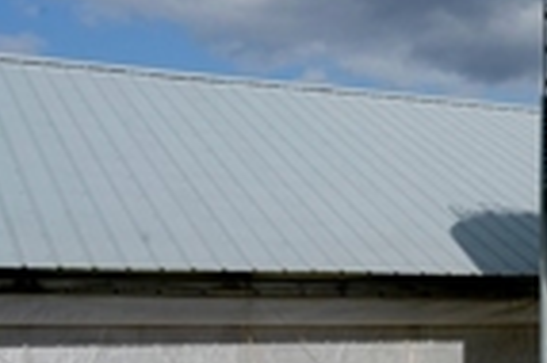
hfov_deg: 19.9
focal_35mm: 88
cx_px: 826
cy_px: 279
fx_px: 1336
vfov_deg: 15.4
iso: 320
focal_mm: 28
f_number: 14
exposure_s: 1/400
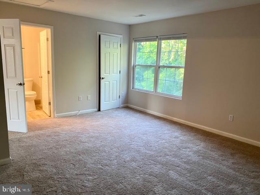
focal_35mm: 26
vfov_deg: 53.1
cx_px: 130
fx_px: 195
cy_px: 98
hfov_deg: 67.3
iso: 250
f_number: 1.8
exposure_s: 1/60
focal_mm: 4.25
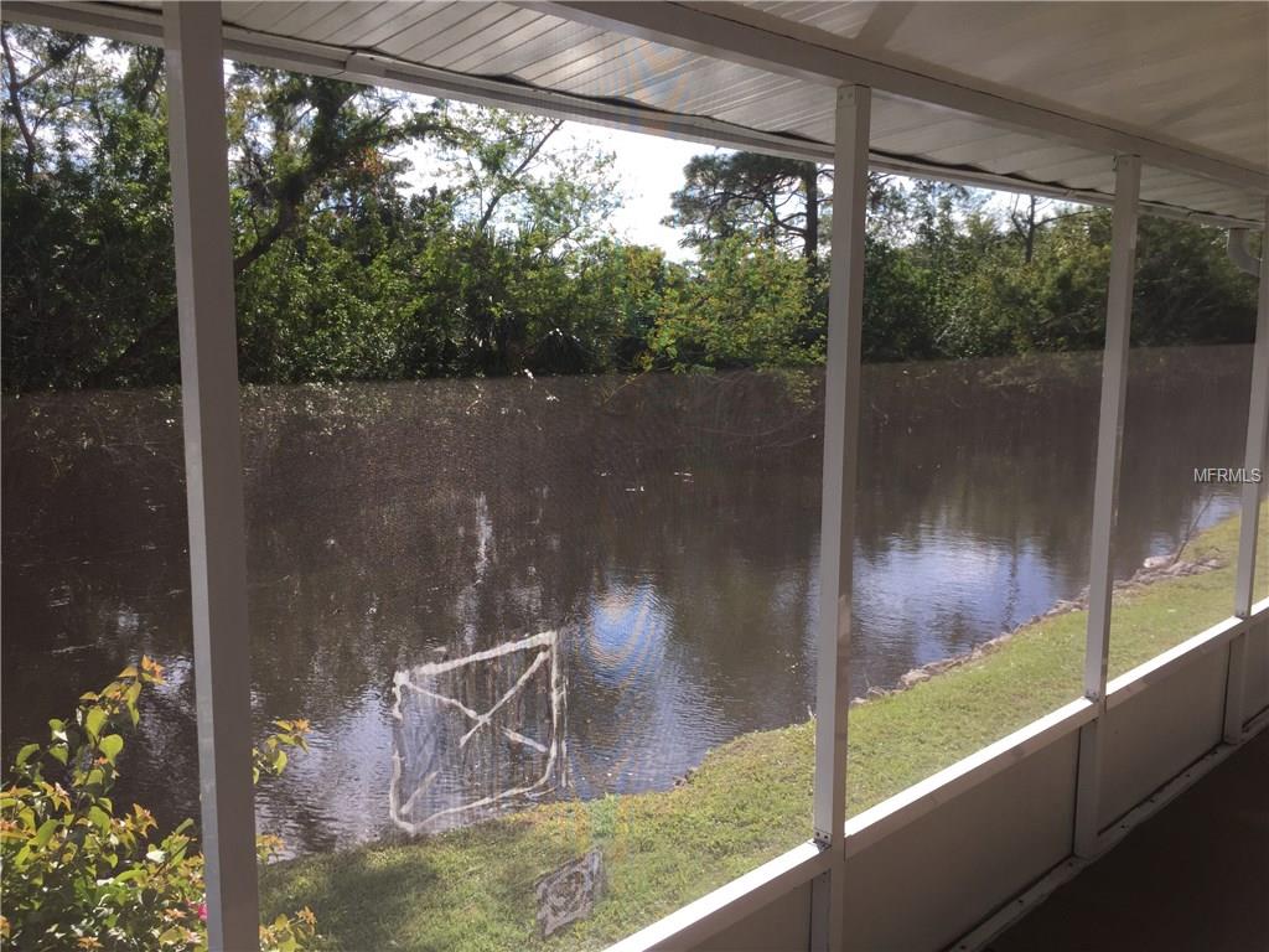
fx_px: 1063
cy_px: 476
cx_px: 634
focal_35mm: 29
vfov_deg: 48.2
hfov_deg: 61.7
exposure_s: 1/807
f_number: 2.2
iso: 32
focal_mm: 4.15
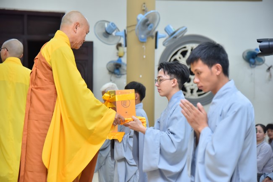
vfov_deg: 16.6
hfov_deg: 24.8
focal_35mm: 82
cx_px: 136
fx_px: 622
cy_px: 91
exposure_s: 1/125
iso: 1250
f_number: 4
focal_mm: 82
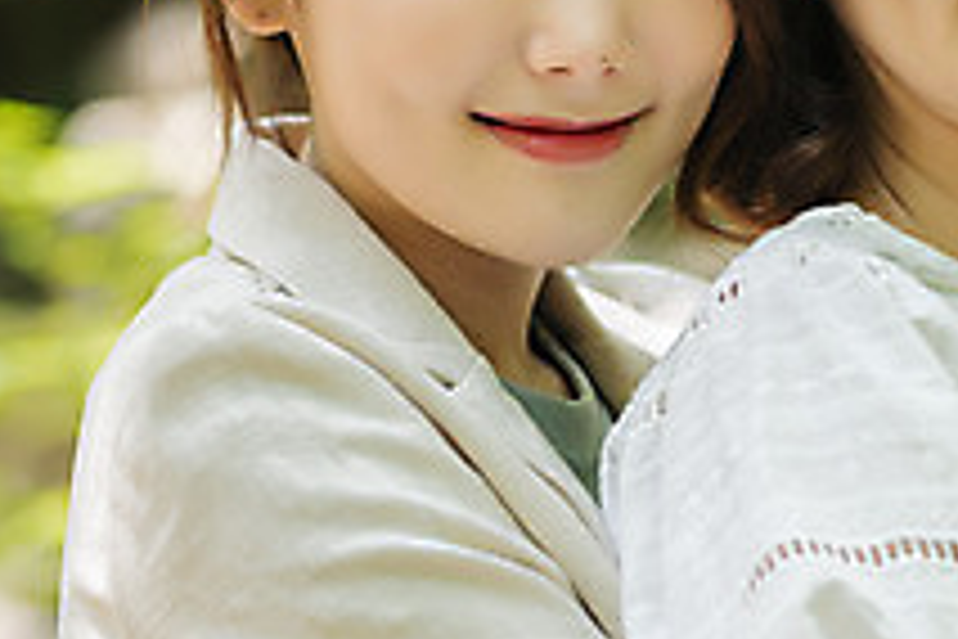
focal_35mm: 239
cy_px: 184
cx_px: 906
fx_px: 6360
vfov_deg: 5.7
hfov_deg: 8.6
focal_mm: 85
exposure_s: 1/400
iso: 320
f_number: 2.5
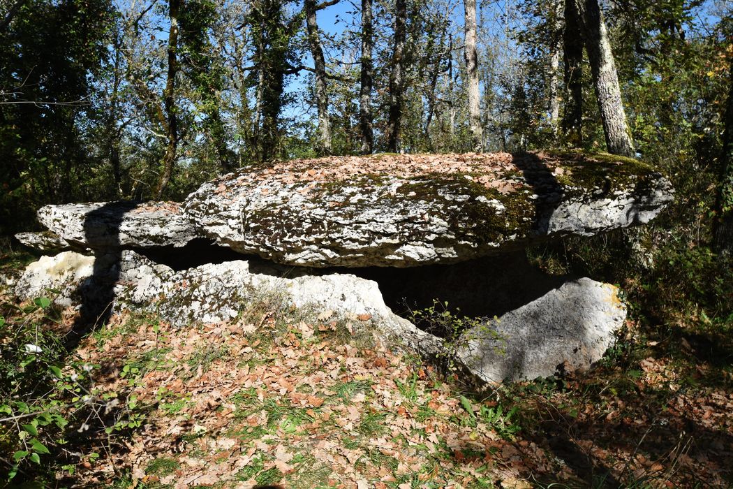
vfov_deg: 47.9
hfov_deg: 67.4
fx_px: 550
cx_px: 366
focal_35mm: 27
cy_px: 244
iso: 200
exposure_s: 1/320
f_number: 9
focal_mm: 18
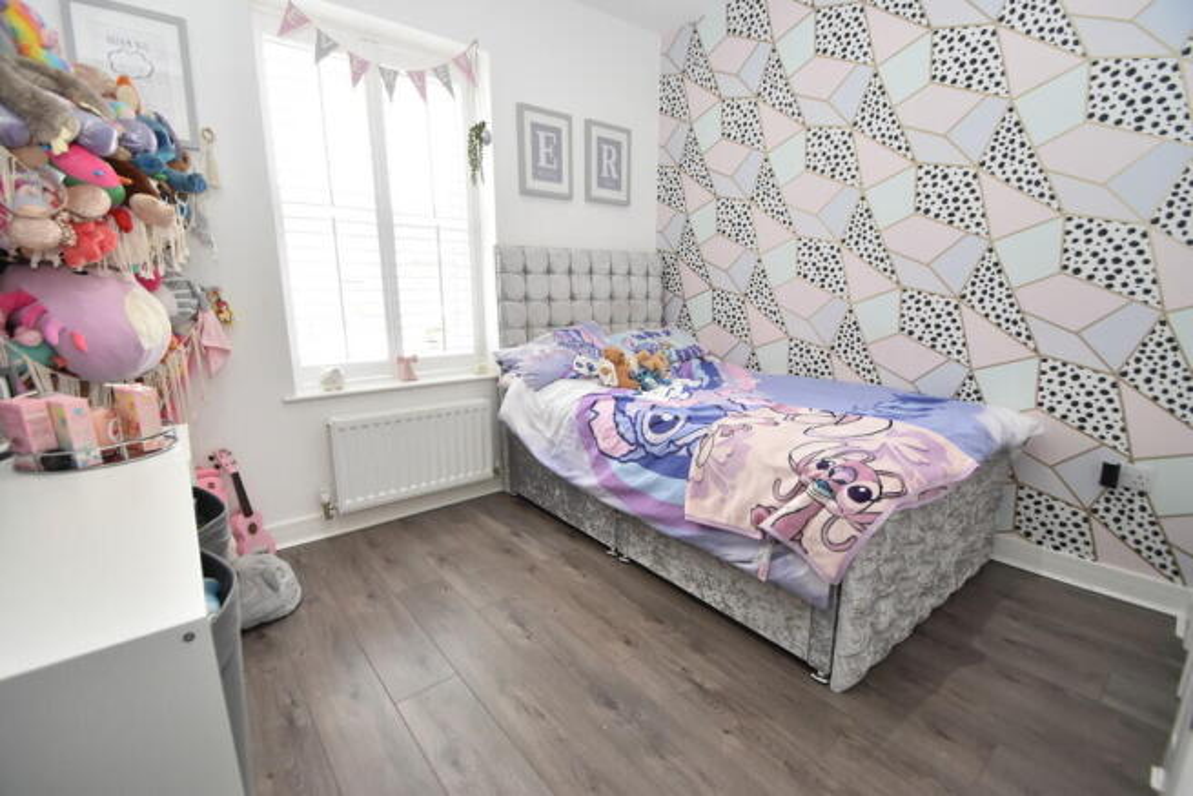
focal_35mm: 15
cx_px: 596
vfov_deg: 77.4
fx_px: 497
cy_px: 398
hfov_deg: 100.4
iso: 800
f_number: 5
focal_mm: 10
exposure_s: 1/100
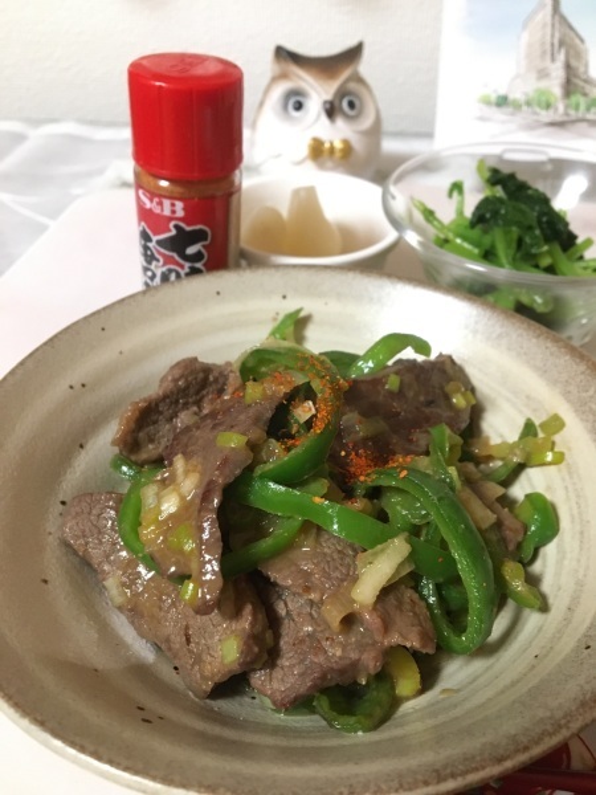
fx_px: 666
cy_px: 398
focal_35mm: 29
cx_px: 298
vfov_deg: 61.7
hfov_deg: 48.2
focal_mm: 4.15
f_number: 2.2
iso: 250
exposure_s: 1/15
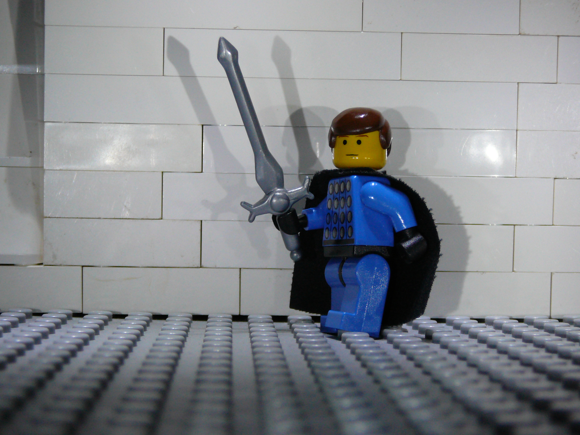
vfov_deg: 20.7
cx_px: 290
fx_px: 1190
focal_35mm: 71
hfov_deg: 27.4
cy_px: 218
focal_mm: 10.5
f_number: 3.7
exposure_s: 1/30
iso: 200
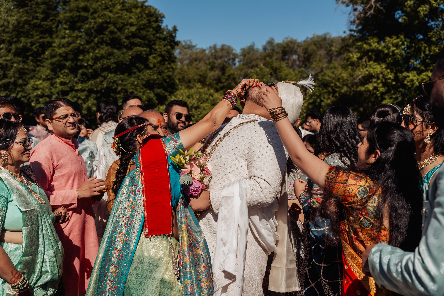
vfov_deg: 33.6
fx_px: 490
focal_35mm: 40
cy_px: 148
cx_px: 222
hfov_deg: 48.8
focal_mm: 39.7
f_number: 4
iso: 100
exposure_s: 1/2500
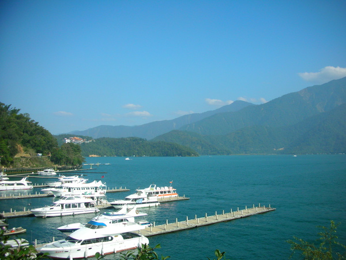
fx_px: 350
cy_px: 130
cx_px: 173
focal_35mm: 35
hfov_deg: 52.6
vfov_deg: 40.7
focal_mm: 5.8
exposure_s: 1/160
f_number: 8.5
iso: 50
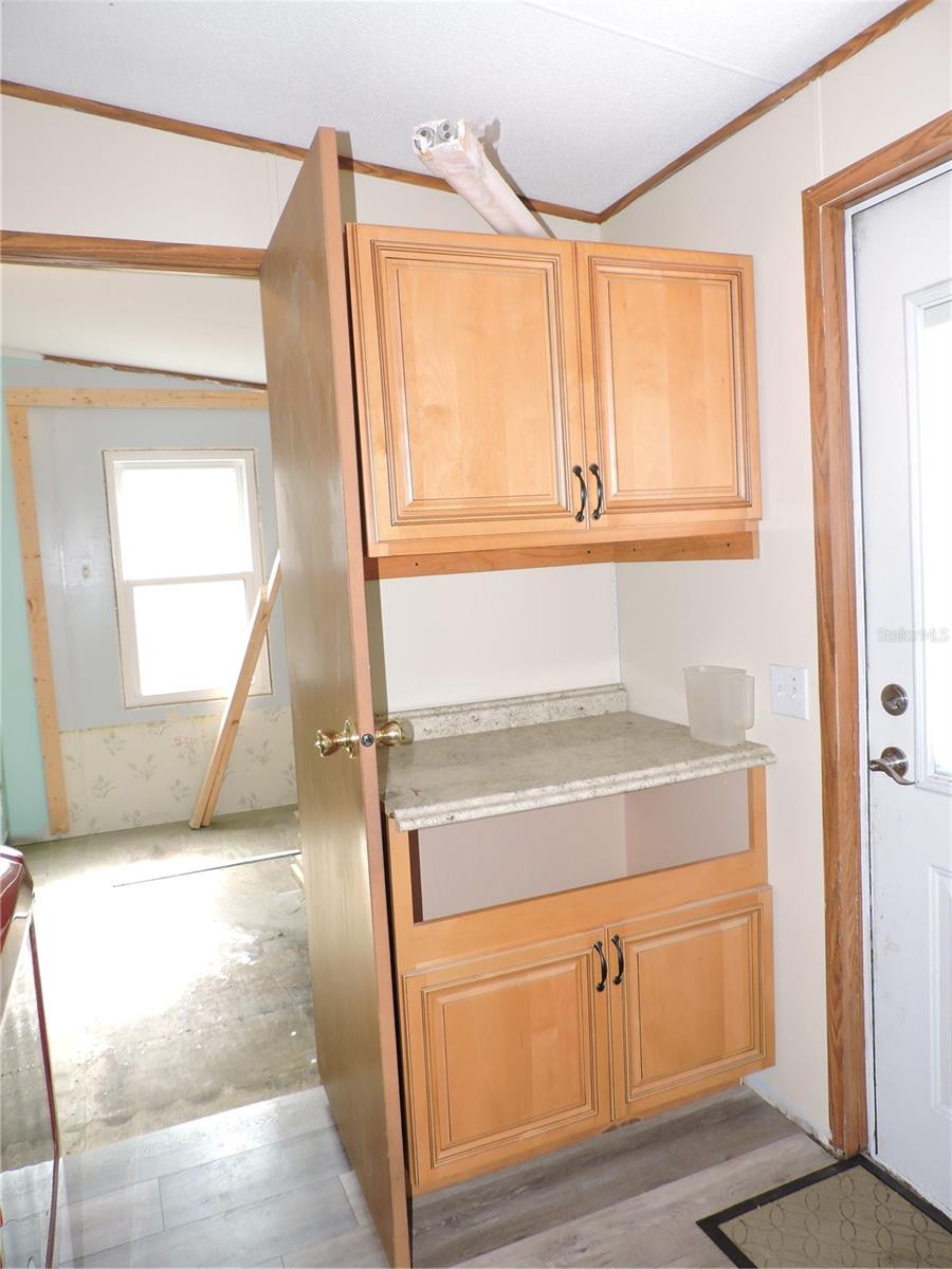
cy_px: 634
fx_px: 880
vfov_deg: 71.6
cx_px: 476
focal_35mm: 24
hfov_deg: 56.8
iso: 200
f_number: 3
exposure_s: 1/30
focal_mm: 4.3
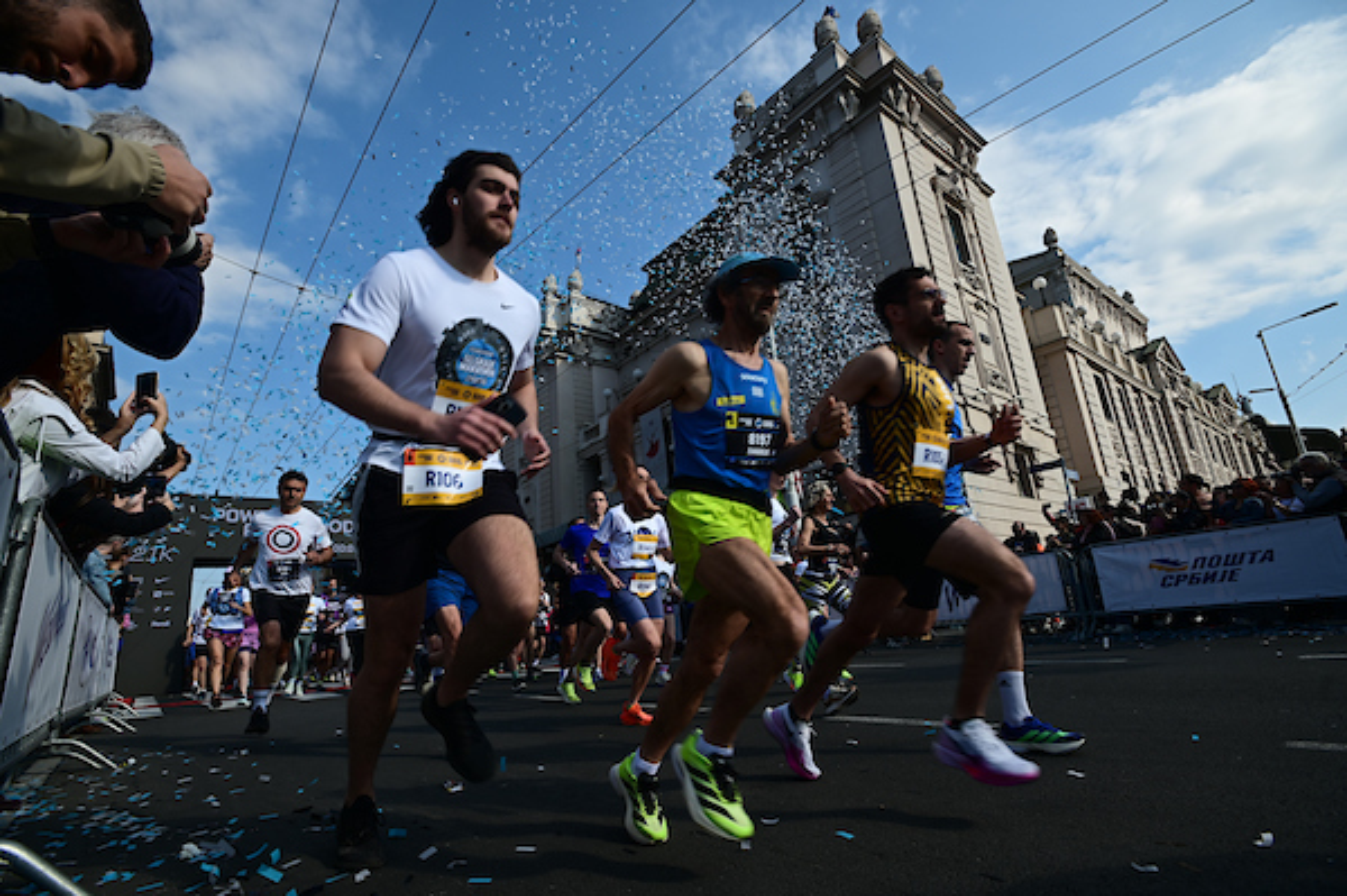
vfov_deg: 70.3
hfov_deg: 93.3
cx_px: 674
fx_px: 636
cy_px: 448
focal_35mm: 17
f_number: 5
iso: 100
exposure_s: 1/500
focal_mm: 17
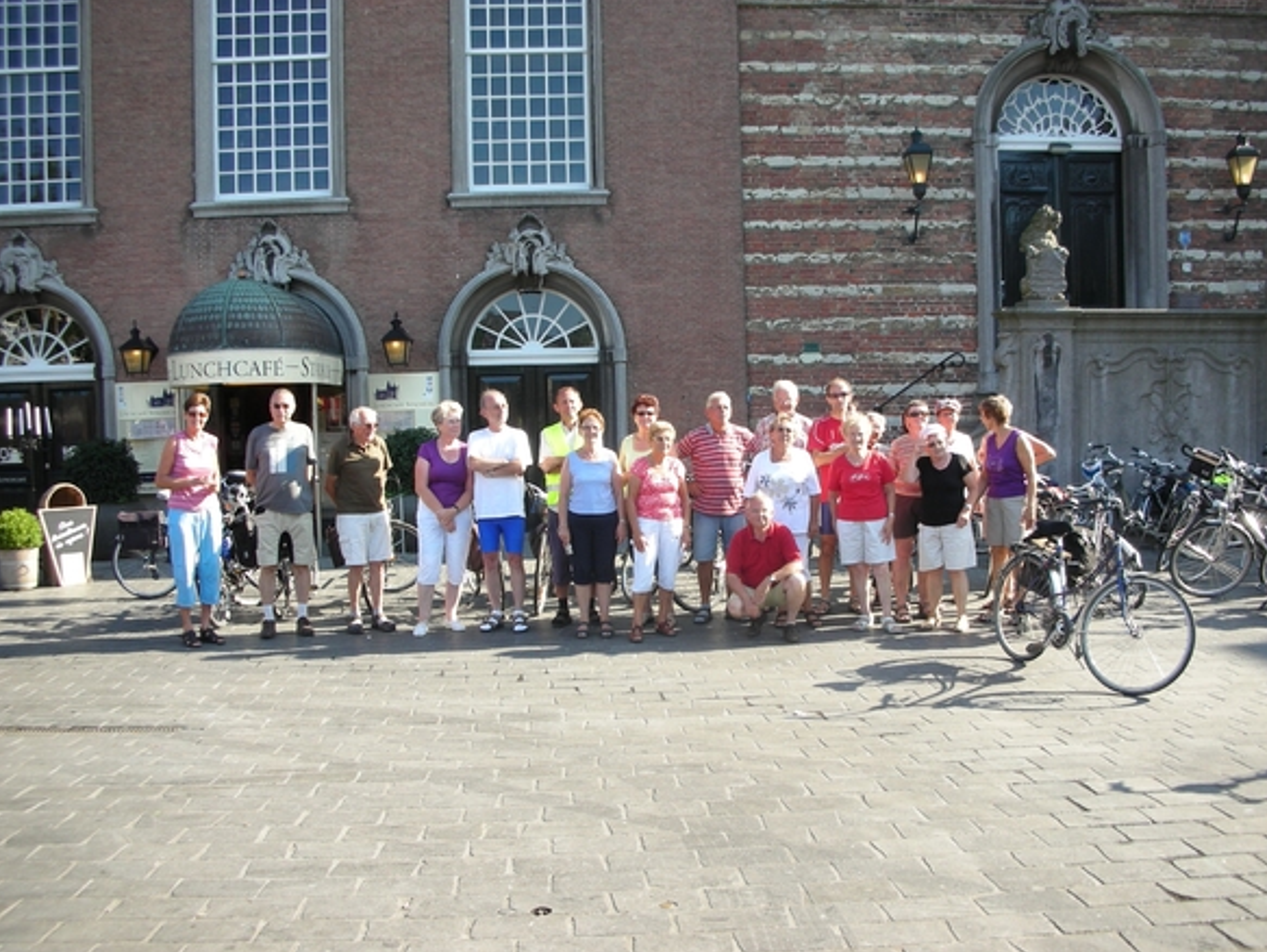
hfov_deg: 51.3
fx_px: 1318
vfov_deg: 39.7
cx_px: 626
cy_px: 476
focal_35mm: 36
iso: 50
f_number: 3
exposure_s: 1/140
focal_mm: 5.8
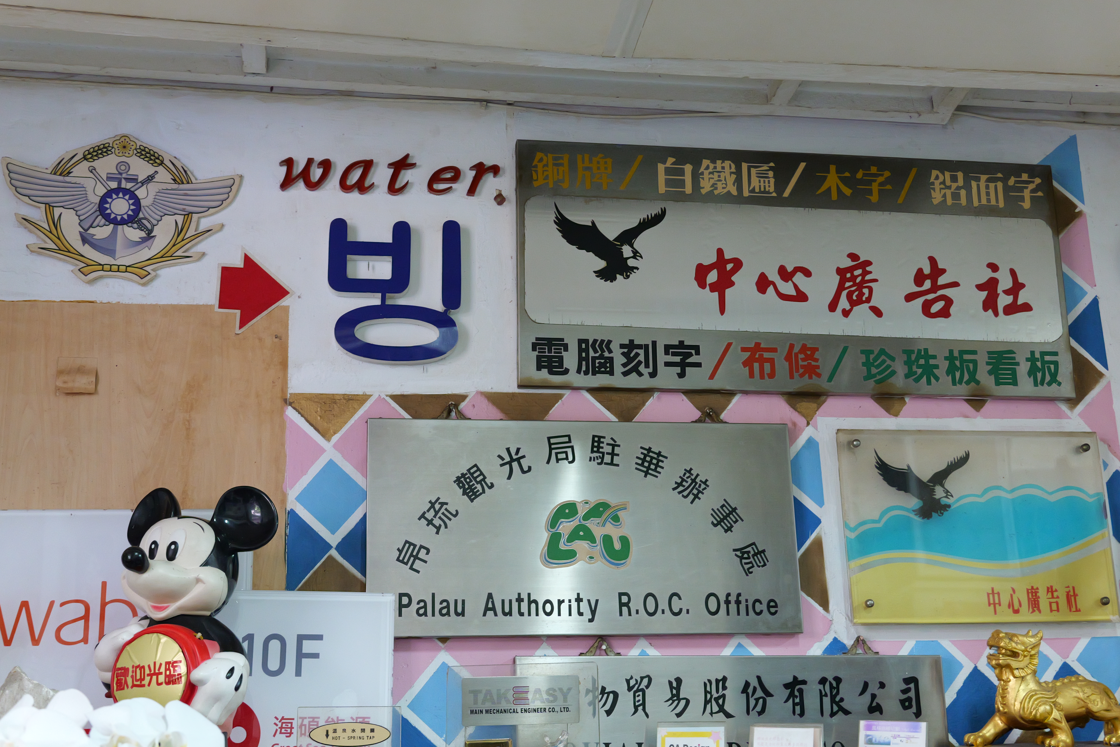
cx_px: 560
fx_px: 1369
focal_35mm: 44
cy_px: 374
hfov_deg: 44.5
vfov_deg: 30.5
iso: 6400
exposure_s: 1/13
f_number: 8
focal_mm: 44
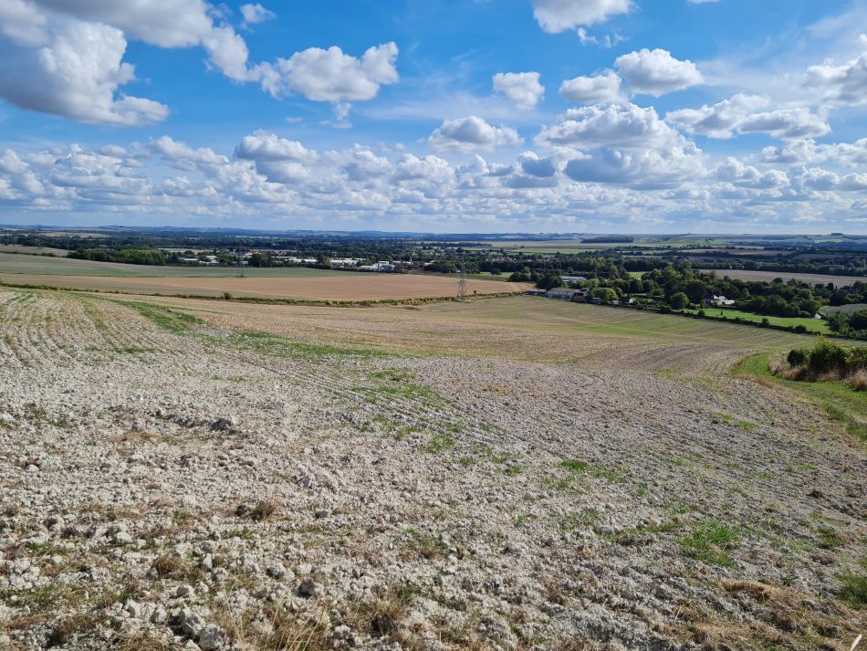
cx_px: 434
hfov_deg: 67.3
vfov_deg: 53.1
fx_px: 651
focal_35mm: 26
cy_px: 326
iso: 50
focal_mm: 5.4
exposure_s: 1/4320
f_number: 1.8
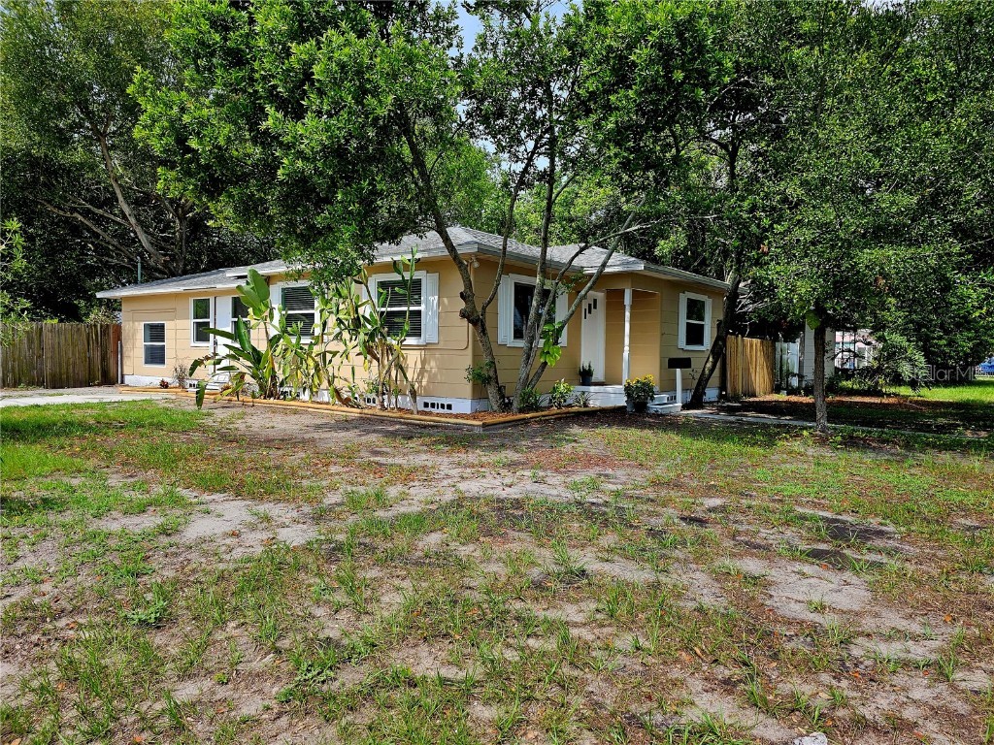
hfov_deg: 73.9
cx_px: 497
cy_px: 372
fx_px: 660
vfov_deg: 58.9
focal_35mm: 23
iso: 10
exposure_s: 1/625
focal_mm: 6.3
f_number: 1.7
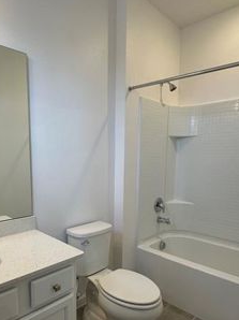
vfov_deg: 68.9
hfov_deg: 54.5
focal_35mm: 25
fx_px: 230
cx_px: 99
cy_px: 187
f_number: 2.2
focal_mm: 2.22
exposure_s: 1/120
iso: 80
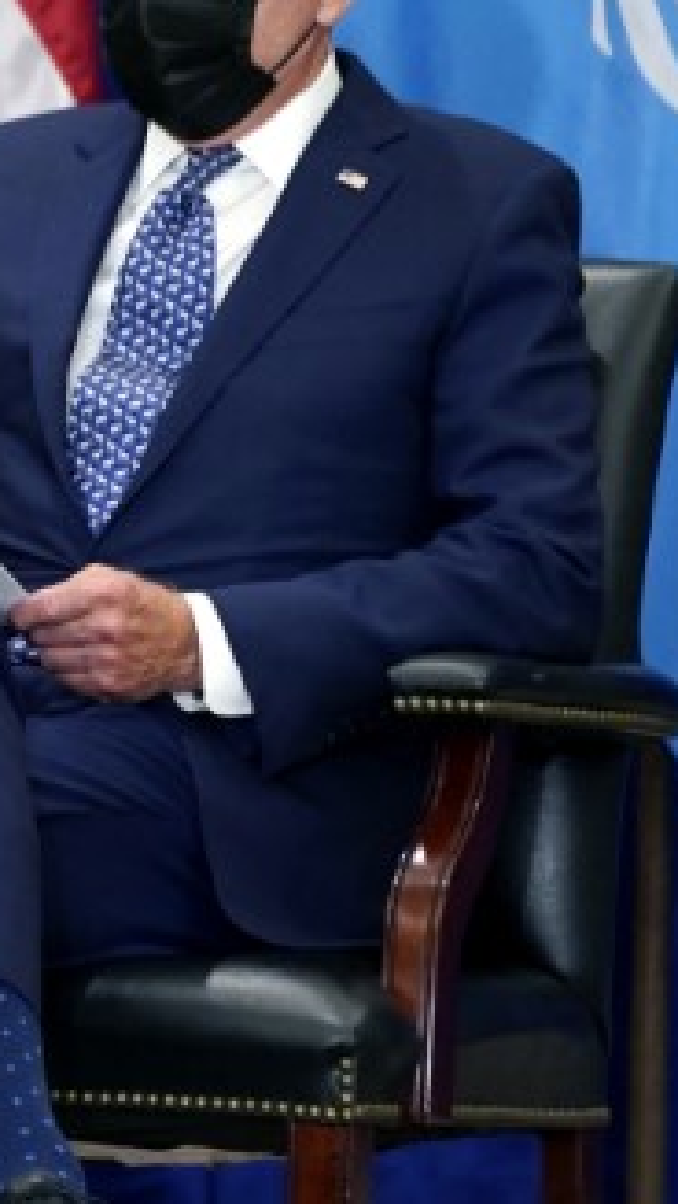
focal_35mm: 439
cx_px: -1094
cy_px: 468
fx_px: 14027
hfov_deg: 2.7
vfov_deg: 4.9
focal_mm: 119
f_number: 2.8
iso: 2000
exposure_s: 1/200
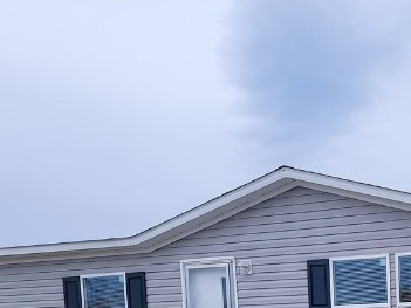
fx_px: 831
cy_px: 445
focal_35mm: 70
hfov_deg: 25.5
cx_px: 468
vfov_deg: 18.8
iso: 16
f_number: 1.8
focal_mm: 6.7
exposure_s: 1/722
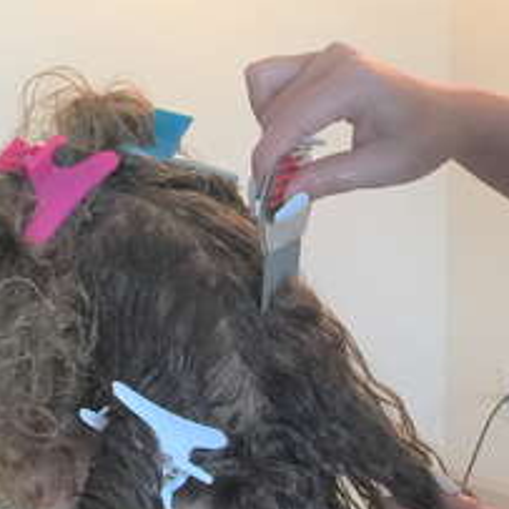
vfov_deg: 16.8
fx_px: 1713
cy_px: 396
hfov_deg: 16.4
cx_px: 562
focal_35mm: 103
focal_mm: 4.15
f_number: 2.2
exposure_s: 1/15
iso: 64
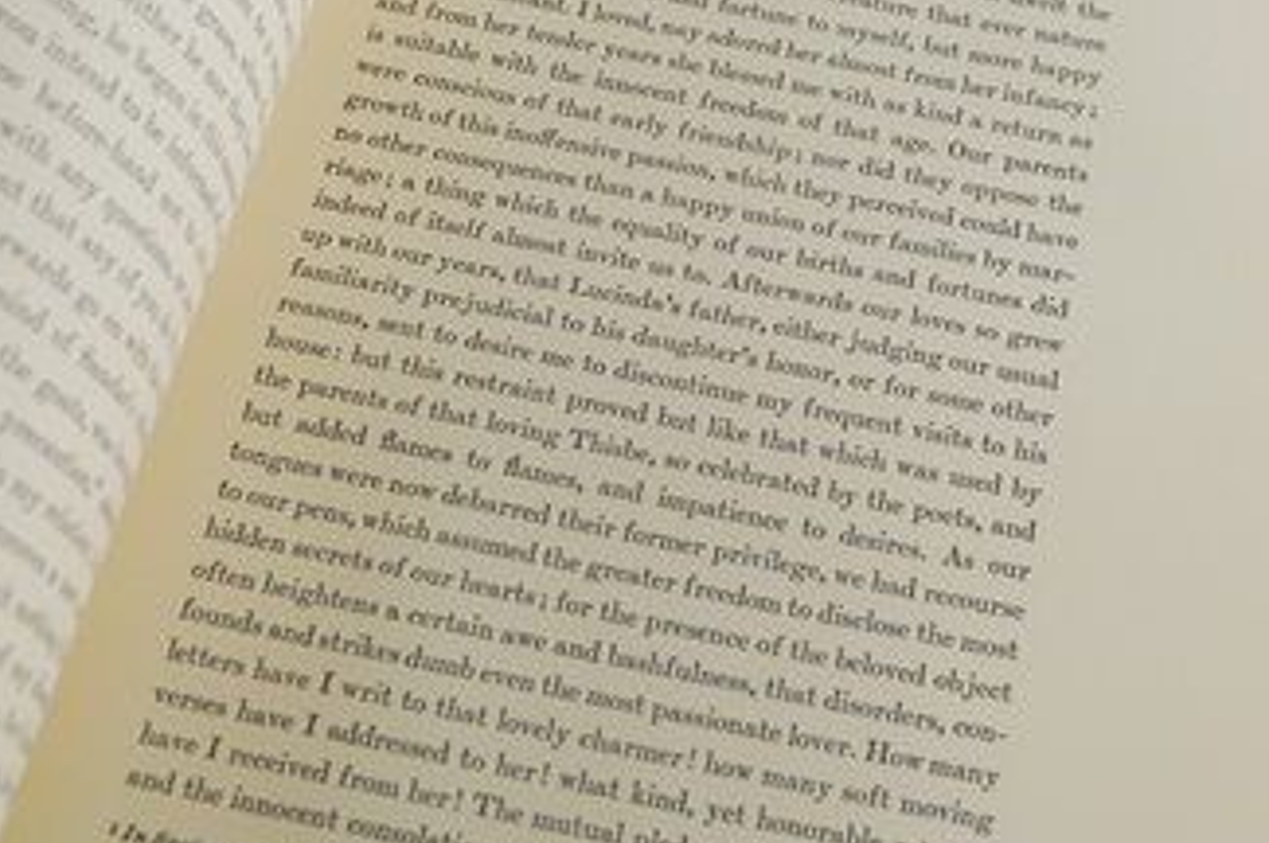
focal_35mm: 61
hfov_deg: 32.8
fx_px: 2148
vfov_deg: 22.1
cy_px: 250
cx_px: 765
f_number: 6.3
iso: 200
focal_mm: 22
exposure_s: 1/160
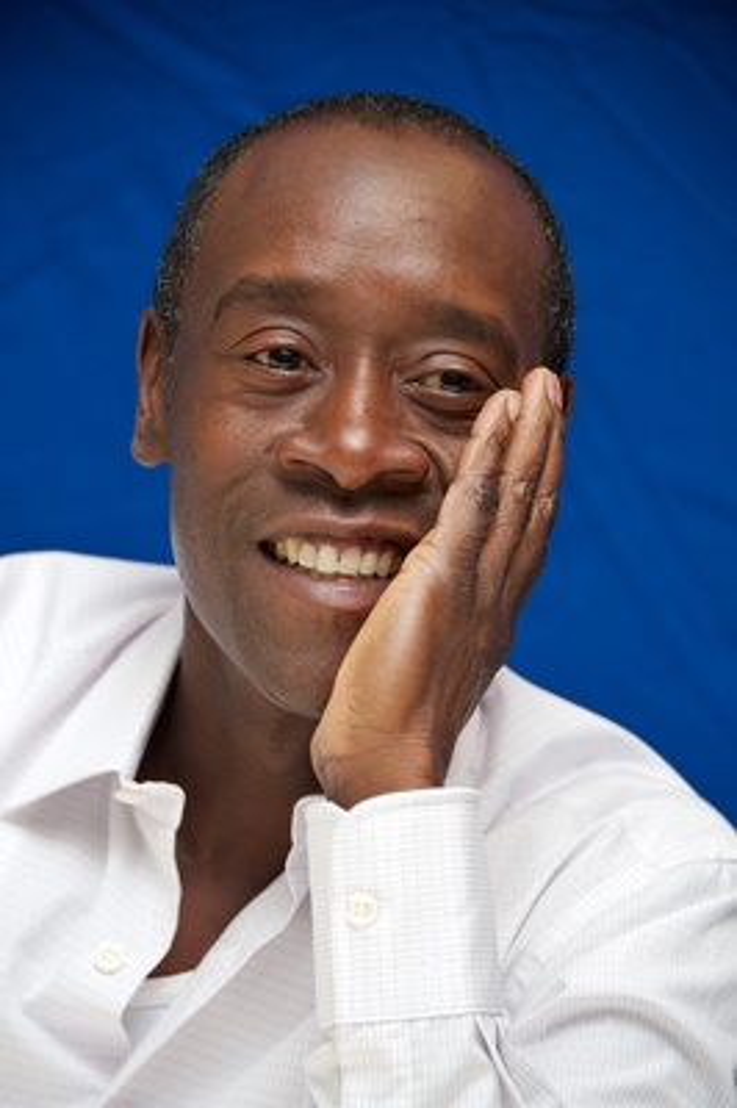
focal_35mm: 190
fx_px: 5844
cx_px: 368
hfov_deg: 7.2
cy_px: 554
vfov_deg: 10.8
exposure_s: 1/250
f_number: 5.6
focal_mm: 190
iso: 1600
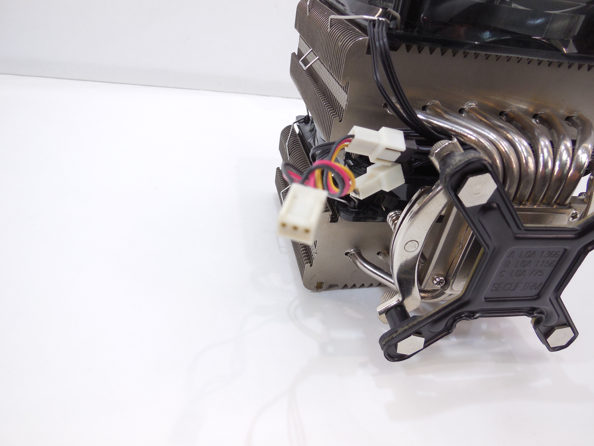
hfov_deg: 69.4
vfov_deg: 54.9
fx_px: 429
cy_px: 223
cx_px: 297
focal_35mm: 25
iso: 125
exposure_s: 1/80
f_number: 3.1
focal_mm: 4.5
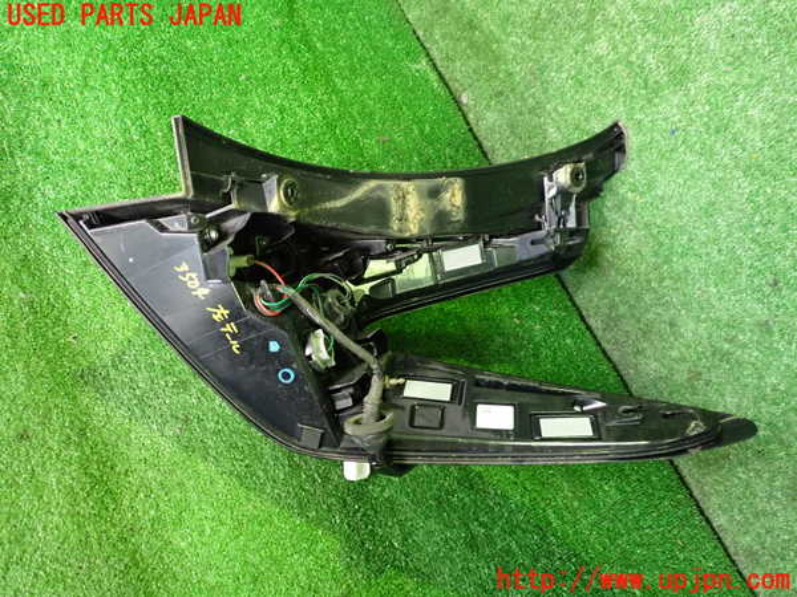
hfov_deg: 60.0
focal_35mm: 30
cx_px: 398
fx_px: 691
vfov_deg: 46.8
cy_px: 298
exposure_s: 1/30
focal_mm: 5.4
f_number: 2.3
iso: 800
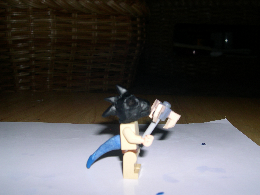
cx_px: 132
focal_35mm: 39
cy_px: 98
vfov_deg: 36.8
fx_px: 293
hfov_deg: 47.9
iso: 100
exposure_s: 1/60
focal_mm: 8
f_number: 7.6
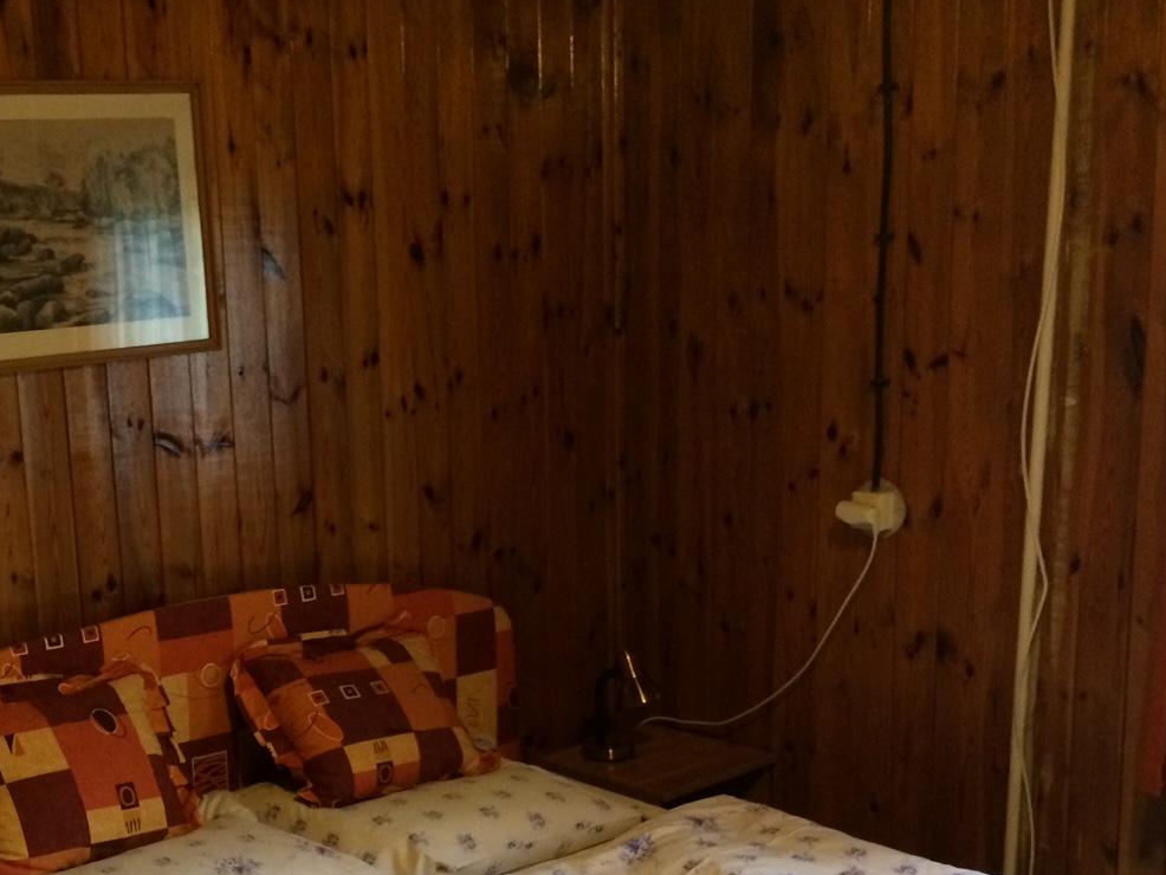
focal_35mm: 48
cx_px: 274
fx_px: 1617
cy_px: 636
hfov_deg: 38.5
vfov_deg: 29.9
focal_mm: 4.15
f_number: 2.2
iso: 250
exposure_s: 1/17
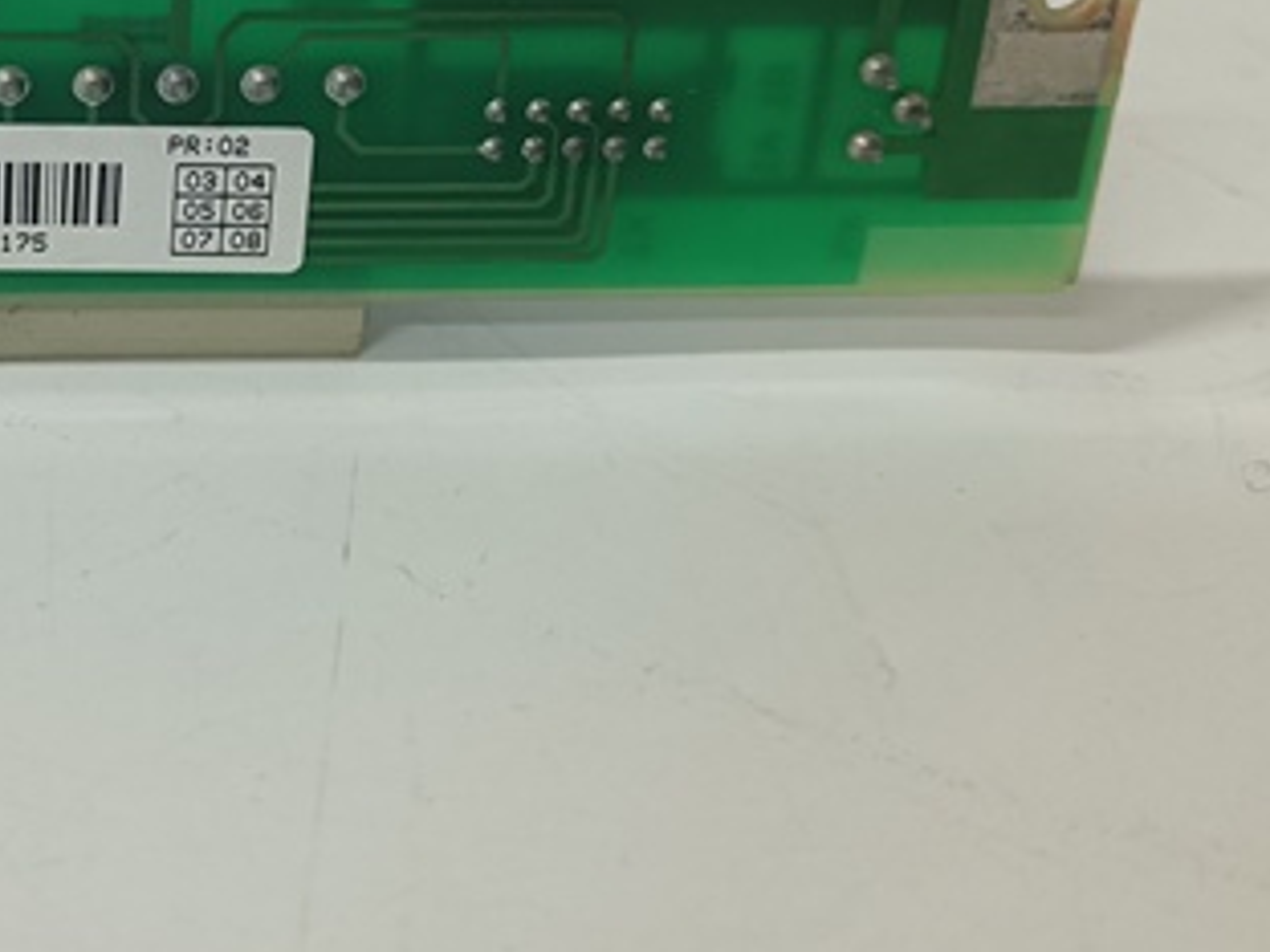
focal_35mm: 52
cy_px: 85
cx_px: 85
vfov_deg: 27.0
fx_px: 1908
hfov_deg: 34.4
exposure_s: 1/50
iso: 709
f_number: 1.9
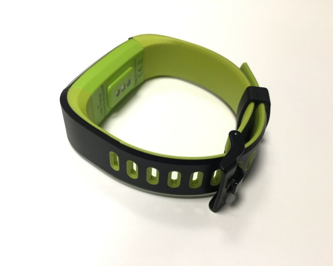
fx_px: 305
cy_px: 135
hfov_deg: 57.2
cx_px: 162
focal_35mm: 31
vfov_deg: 47.1
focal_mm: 4.15
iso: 50
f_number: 2.2
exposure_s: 1/33
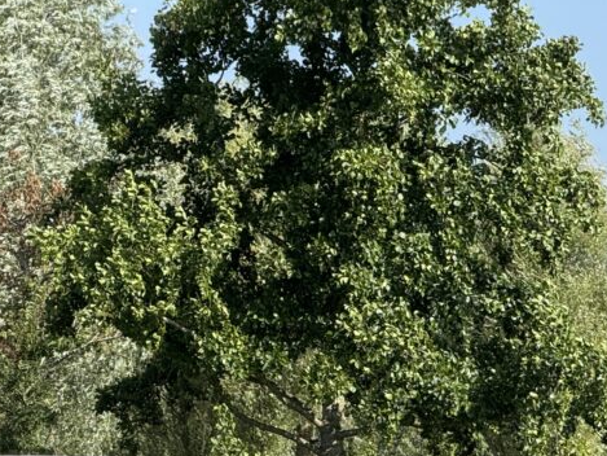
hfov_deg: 6.5
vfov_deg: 4.8
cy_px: 547
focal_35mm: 307
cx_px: 238
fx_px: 5385
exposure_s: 1/938
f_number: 2.8
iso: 50
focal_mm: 15.66
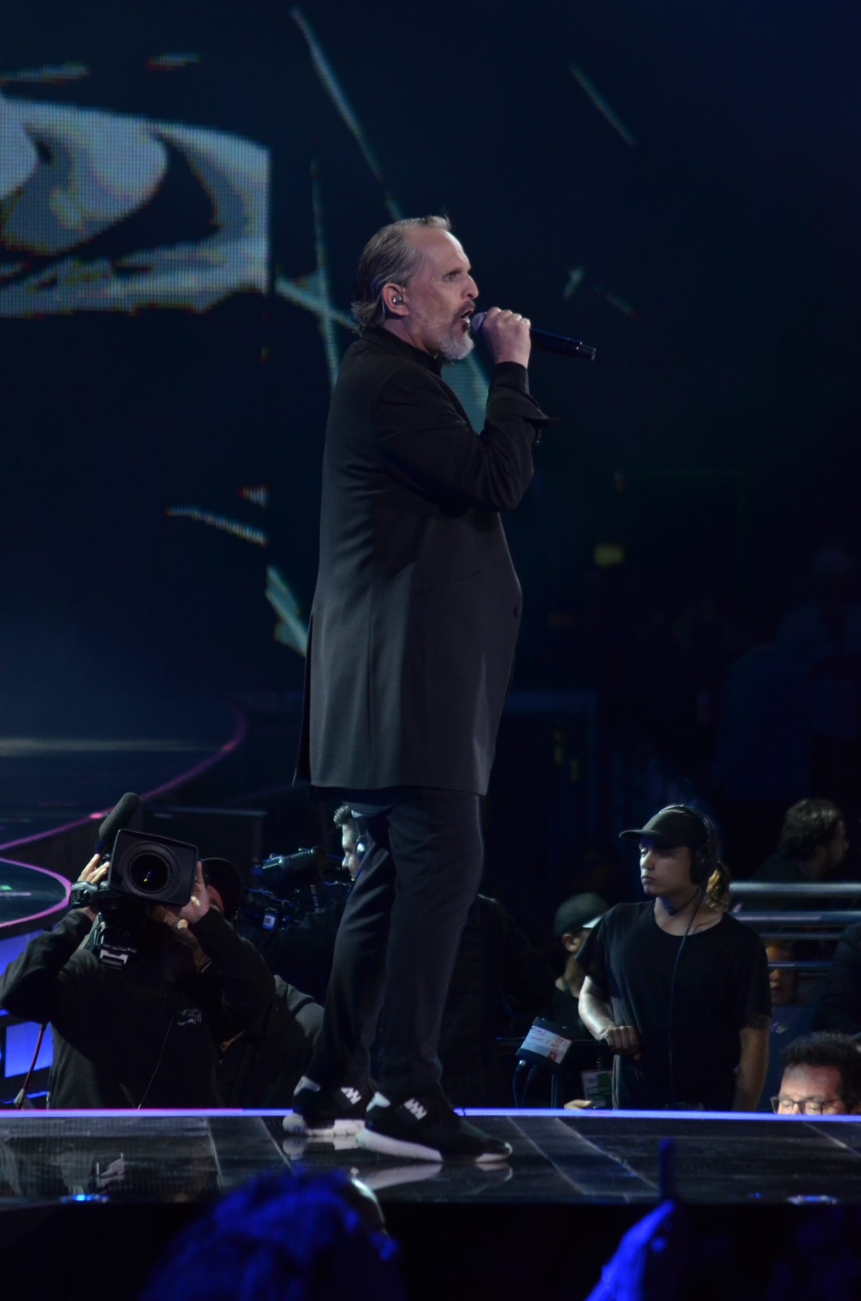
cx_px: 430
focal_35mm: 300
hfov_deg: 4.6
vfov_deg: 6.9
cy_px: 650
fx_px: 10813
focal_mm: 200
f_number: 5.6
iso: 1000
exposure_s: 1/125
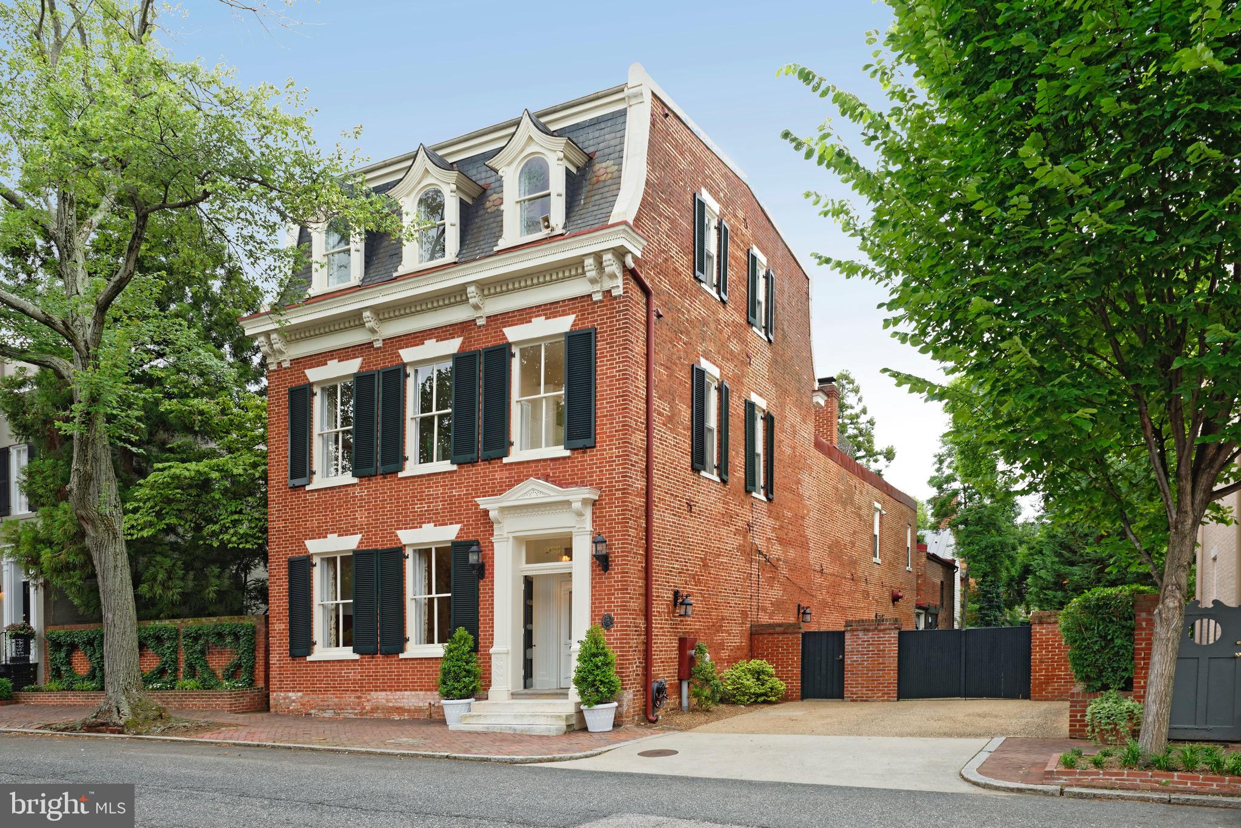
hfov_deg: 73.7
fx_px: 827
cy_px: 414
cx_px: 620
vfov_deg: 53.1
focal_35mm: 24
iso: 400
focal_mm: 24
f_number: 8
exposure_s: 1/50
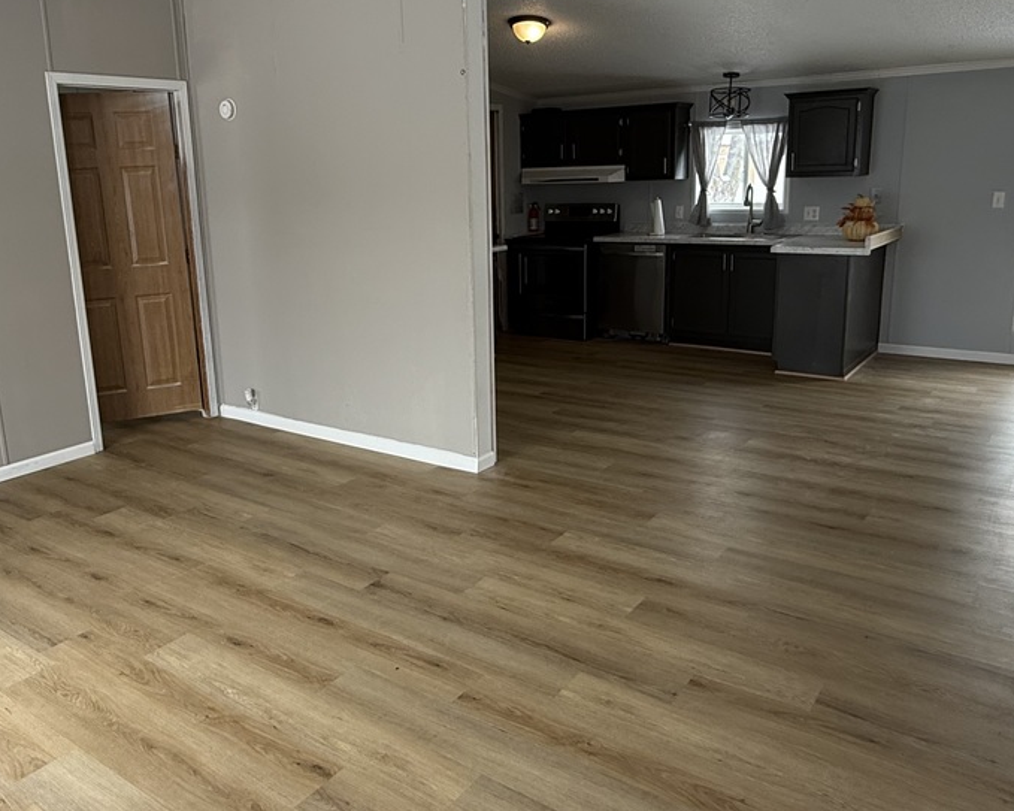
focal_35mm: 29
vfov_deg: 49.8
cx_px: 450
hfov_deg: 60.3
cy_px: 354
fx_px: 870
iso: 100
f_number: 2.2
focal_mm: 2.22
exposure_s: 1/99
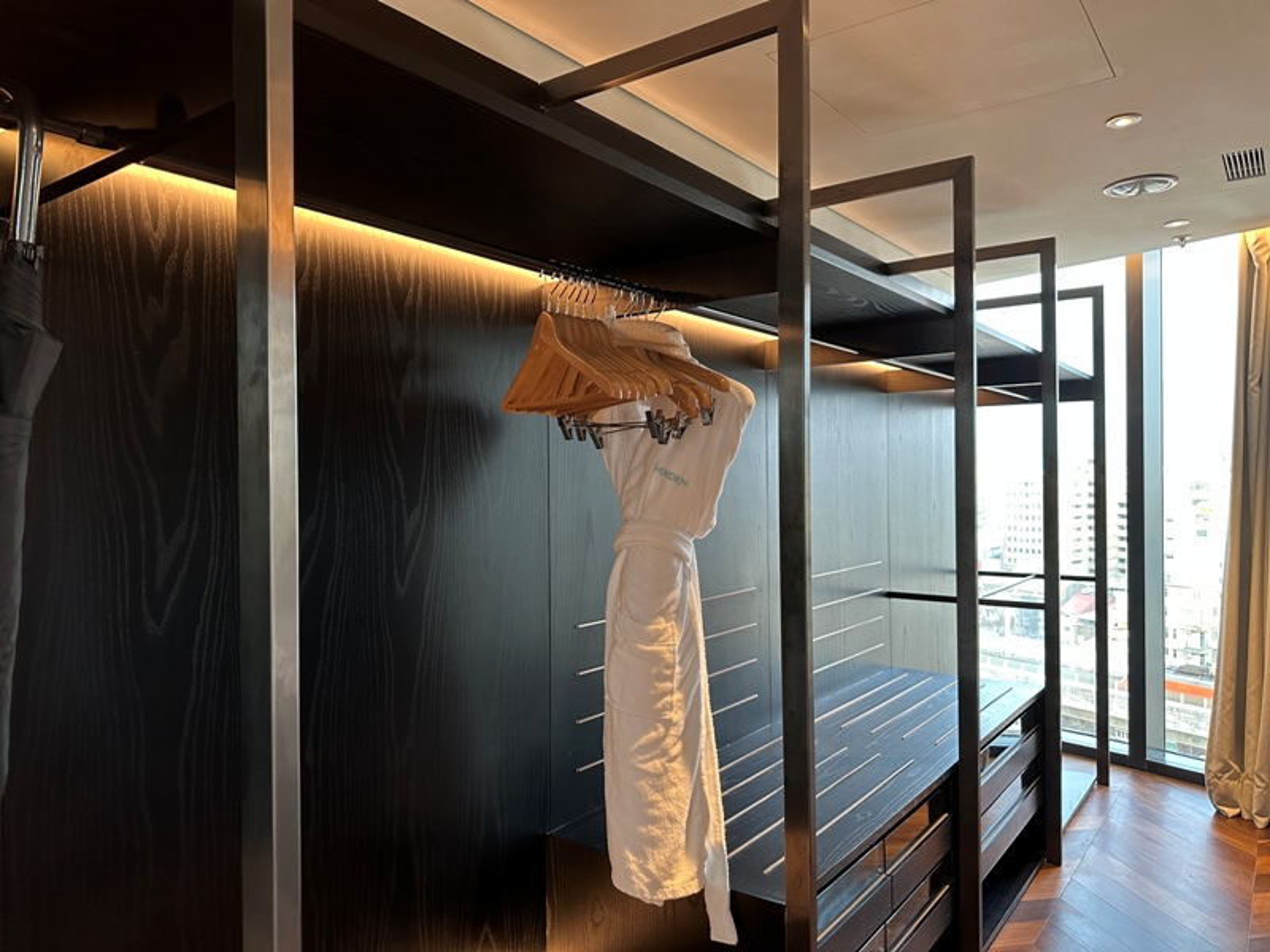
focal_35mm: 24
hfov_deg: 71.6
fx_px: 881
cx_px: 635
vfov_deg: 56.8
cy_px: 476
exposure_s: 1/60
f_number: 1.78
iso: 320
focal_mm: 6.86
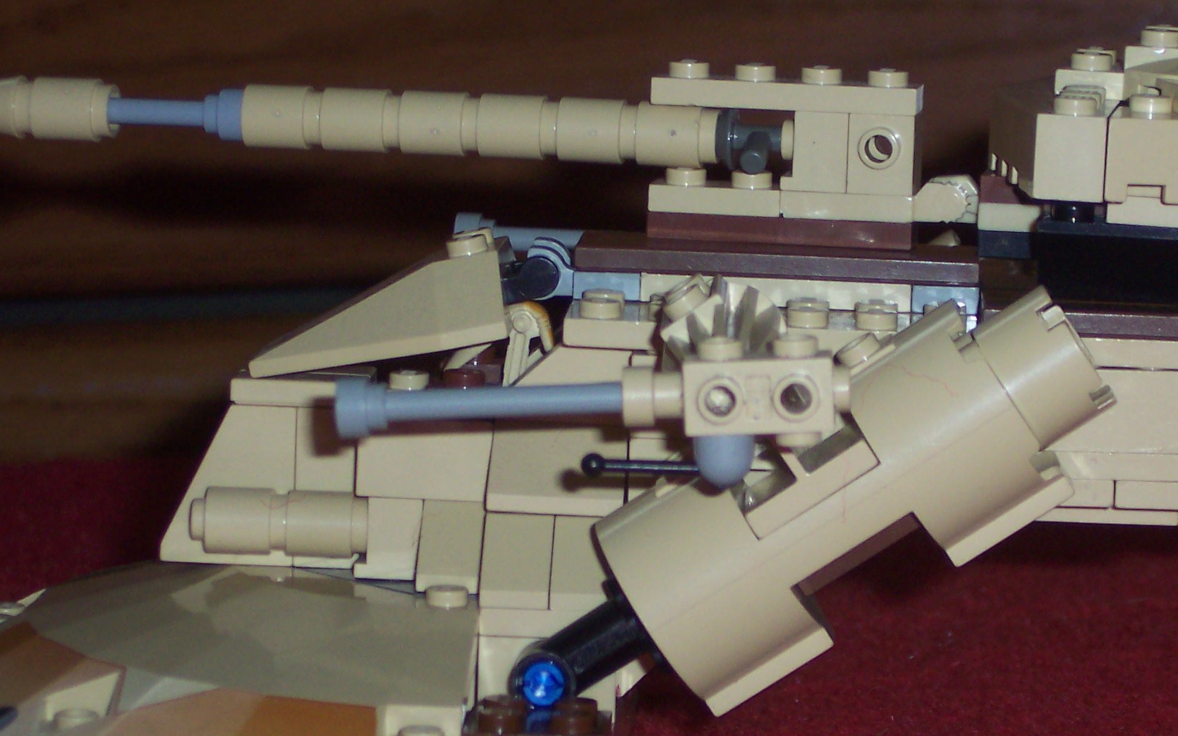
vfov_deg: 7.8
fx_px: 5394
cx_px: 782
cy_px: 470
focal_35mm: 168
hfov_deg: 12.4
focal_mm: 21.3
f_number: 4.8
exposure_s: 1/60
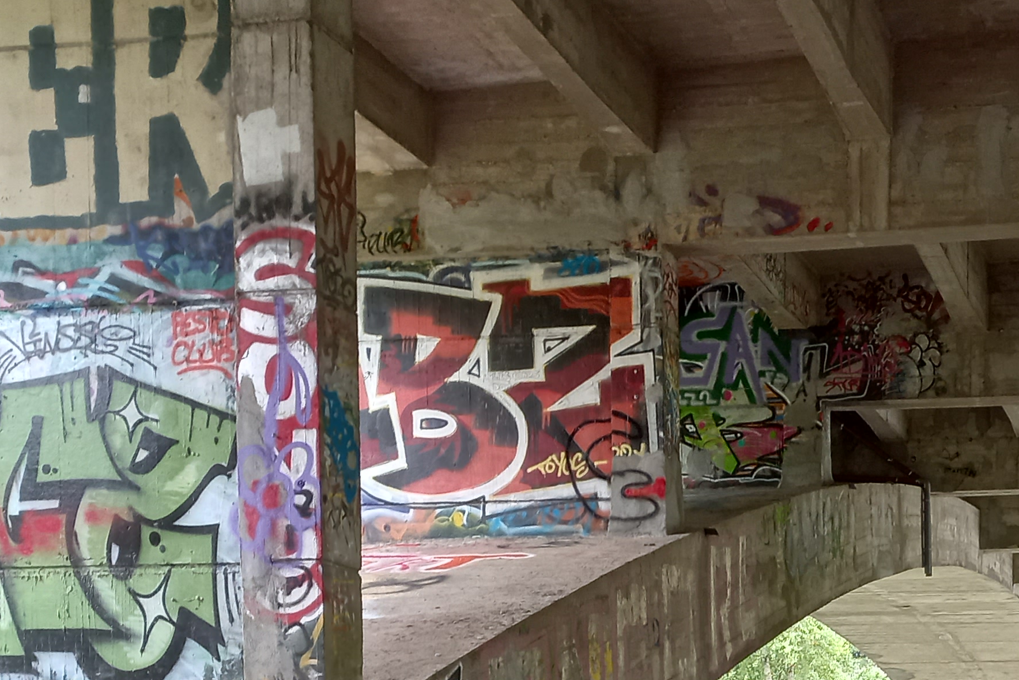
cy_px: 930
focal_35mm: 68
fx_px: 1925
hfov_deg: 29.0
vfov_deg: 18.4
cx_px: 824
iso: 64
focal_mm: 4.6
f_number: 1.8
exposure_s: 1/49
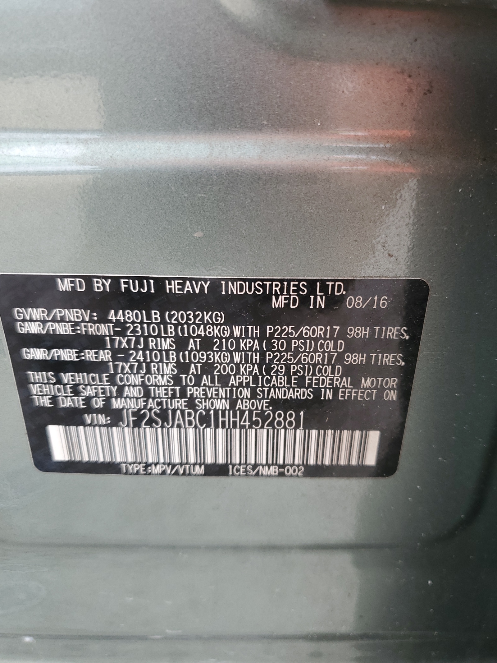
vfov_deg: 67.3
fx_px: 498
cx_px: 248
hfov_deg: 53.1
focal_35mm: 26
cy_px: 332
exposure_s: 1/204
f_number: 1.5
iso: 50
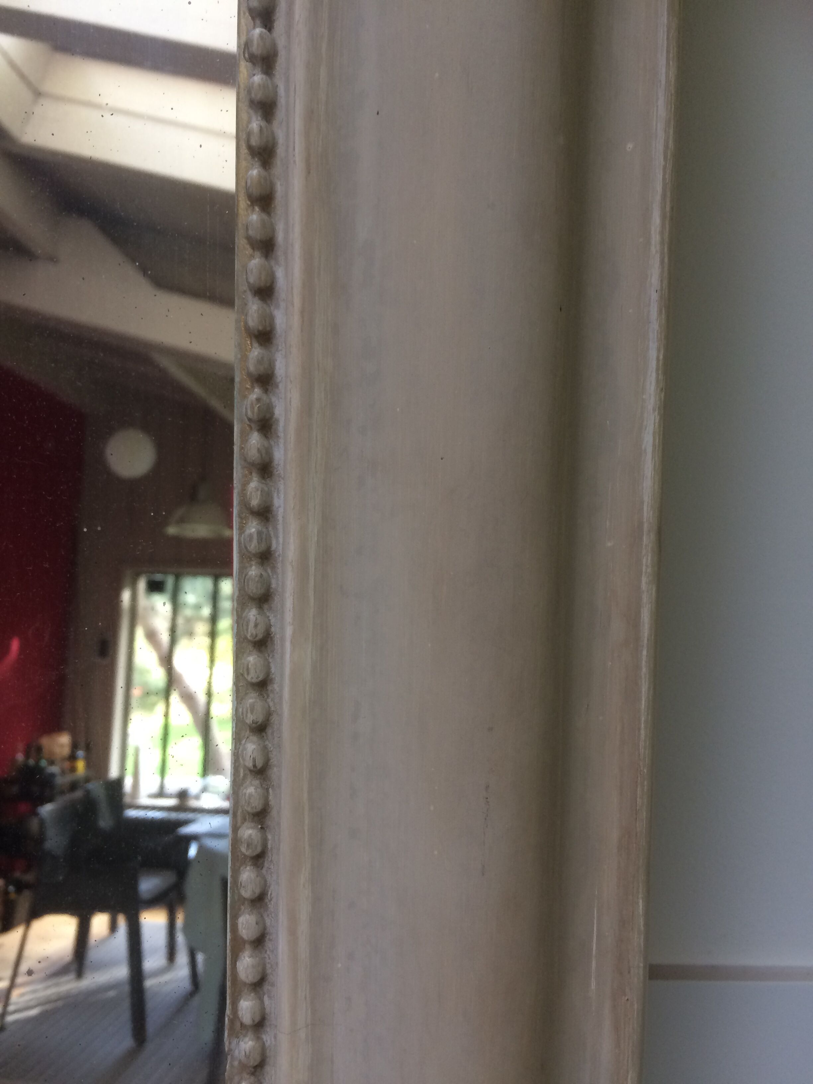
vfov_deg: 61.7
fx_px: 908
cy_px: 542
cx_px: 406
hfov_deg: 48.2
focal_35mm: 29
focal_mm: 4.15
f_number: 2.2
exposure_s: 1/33
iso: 50
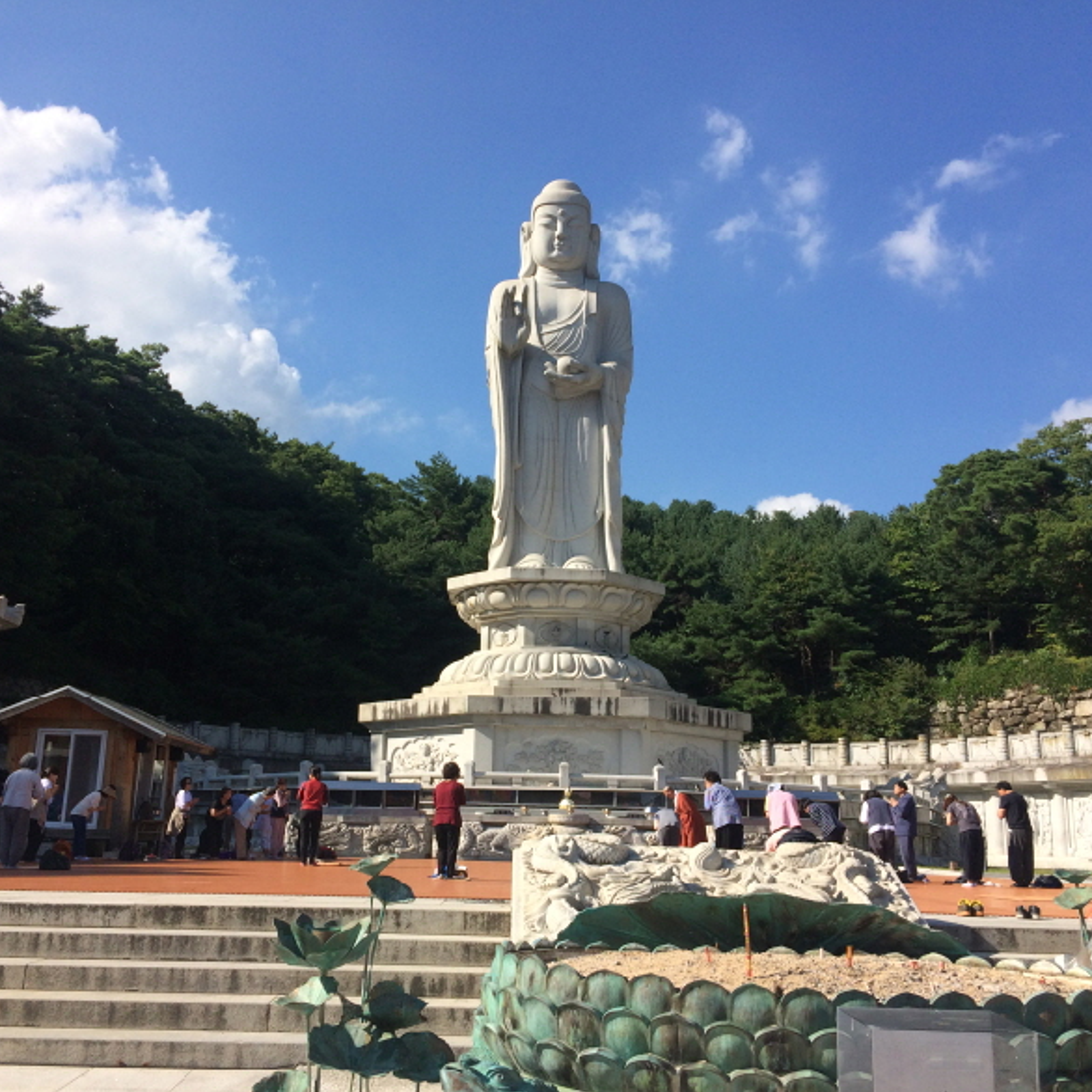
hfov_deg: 47.2
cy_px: 557
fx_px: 1249
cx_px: 511
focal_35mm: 35
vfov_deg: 47.2
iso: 32
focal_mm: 4.15
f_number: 2.2
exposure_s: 1/2160
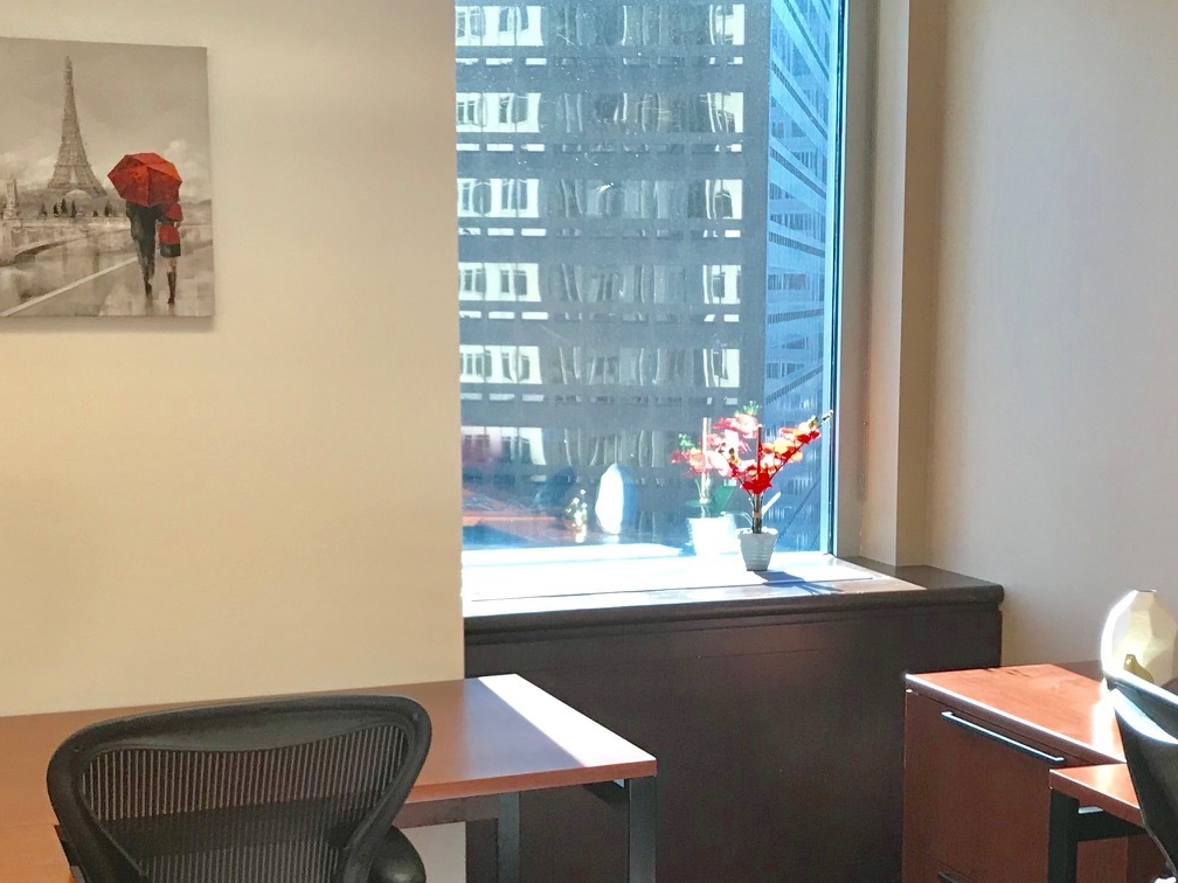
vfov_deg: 26.0
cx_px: 714
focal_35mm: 56
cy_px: 589
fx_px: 1906
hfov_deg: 34.2
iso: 25
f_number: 1.8
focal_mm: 3.99
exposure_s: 1/40
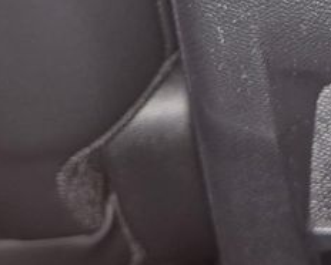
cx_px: 408
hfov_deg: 18.3
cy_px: -117
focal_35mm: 99
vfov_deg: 14.6
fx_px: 971
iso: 250
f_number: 1.8
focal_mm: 5.4
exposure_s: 1/8
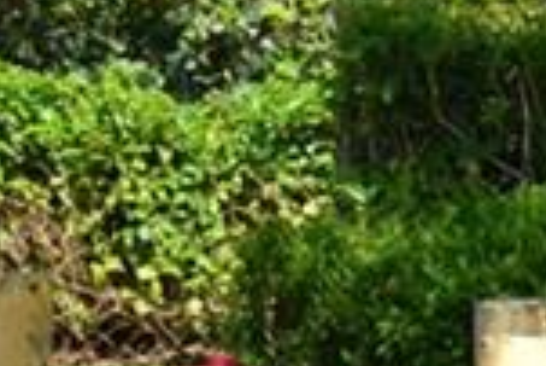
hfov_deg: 4.2
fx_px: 7393
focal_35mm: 487
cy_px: -265
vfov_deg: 2.8
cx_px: 47
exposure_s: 1/400
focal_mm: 48
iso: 400
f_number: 11
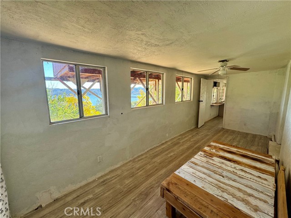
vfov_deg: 85.7
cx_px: 146
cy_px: 109
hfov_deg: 102.1
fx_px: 118
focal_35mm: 14
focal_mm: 2.22
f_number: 2.2
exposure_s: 1/99
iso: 50
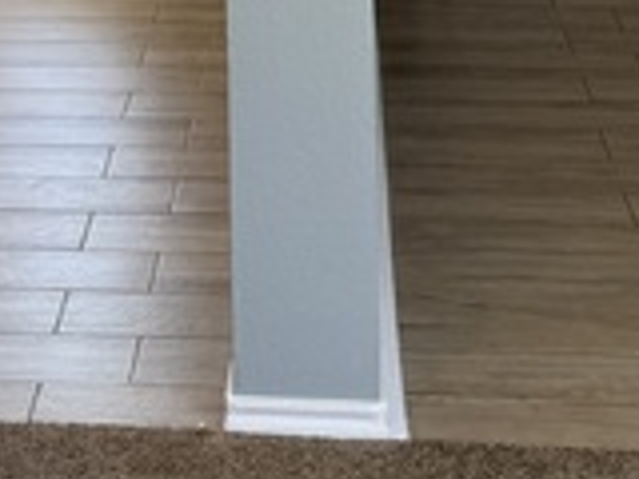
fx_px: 1772
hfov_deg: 20.3
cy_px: -455
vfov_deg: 13.4
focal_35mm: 96
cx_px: 156
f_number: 1.78
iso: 160
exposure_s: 1/120
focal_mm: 6.76
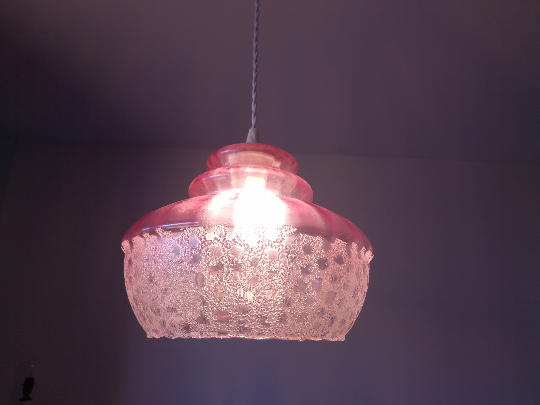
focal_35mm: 23
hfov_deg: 73.9
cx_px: 270
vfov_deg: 58.9
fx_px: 359
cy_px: 202
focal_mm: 5.4
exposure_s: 1/100
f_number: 1.8
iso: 50
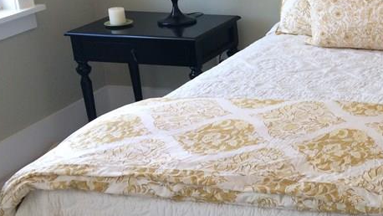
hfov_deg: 26.7
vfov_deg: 16.5
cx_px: 418
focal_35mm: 73
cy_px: 89
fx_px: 742
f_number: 2.2
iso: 50
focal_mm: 4.12
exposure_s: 1/60
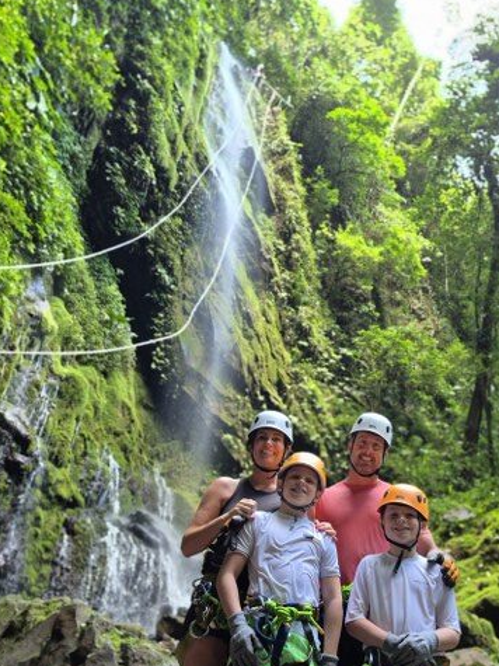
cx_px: 308
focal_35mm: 31
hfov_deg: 45.1
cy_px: 439
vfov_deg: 57.2
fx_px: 596
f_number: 1.8
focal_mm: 5.4
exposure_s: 1/120
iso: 250
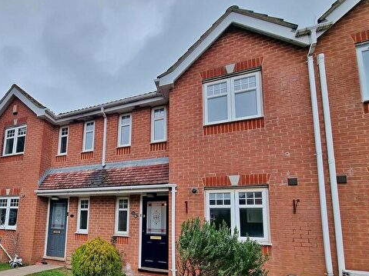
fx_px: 202
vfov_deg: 65.3
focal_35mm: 19
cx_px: 106
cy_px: 200
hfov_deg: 80.0
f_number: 2.2
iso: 50
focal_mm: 2.2
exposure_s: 1/291
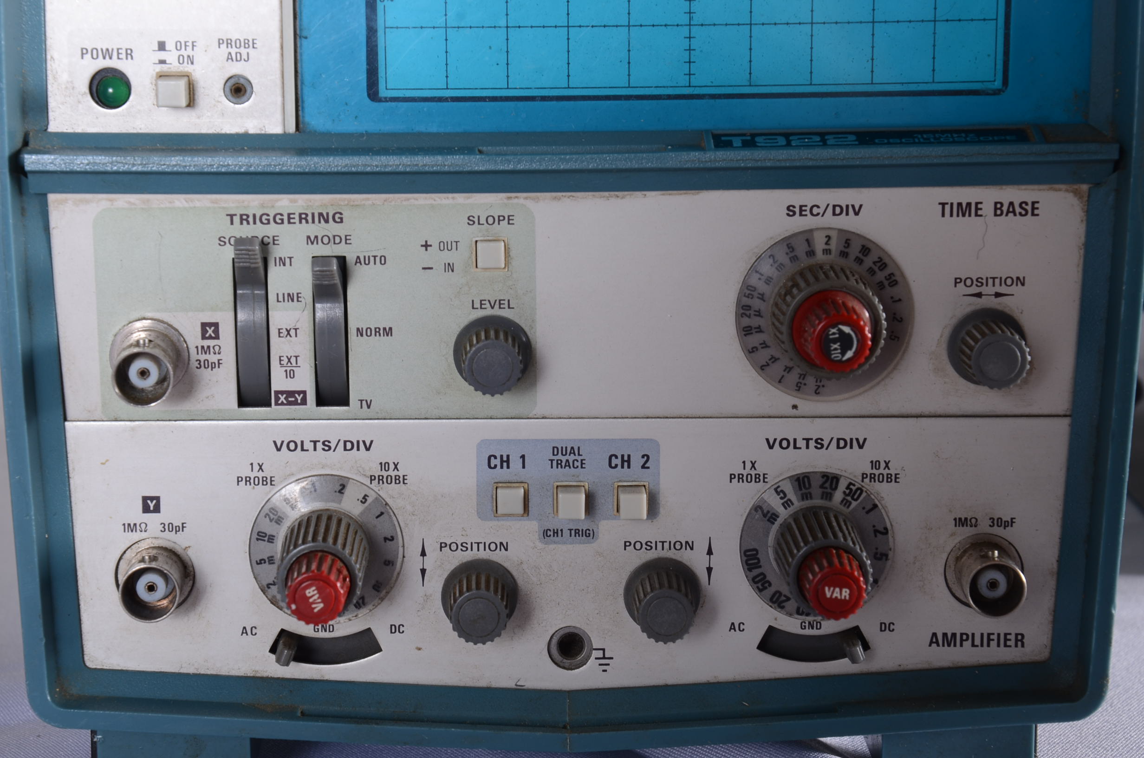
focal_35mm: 105
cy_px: 379
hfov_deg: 19.5
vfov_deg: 13.0
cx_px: 572
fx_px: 3330
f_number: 13
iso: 160
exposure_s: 1/100
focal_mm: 70
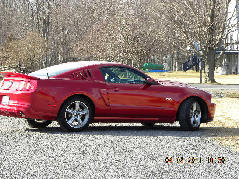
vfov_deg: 10.3
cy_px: 90
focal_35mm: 144
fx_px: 994
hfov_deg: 13.7
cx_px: 120
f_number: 4.5
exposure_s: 1/176
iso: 64
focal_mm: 25.7
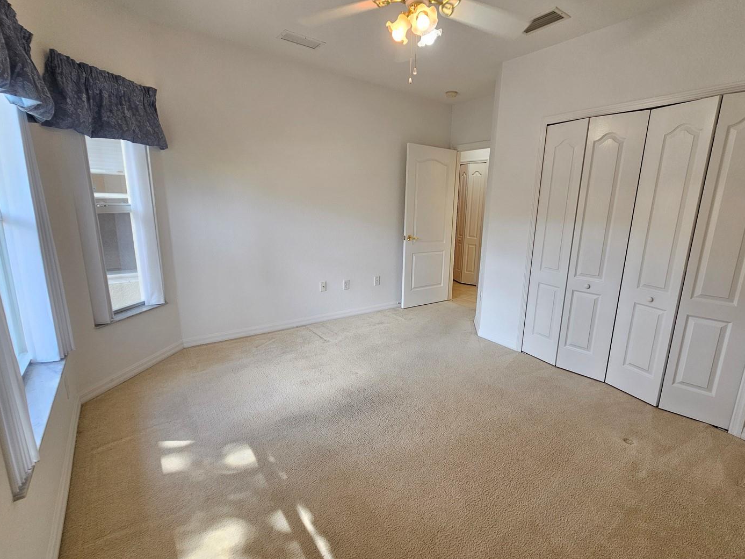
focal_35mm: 15
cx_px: 397
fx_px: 323
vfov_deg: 81.7
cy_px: 286
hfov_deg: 98.0
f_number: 2.2
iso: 64
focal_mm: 2.2
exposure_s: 1/60
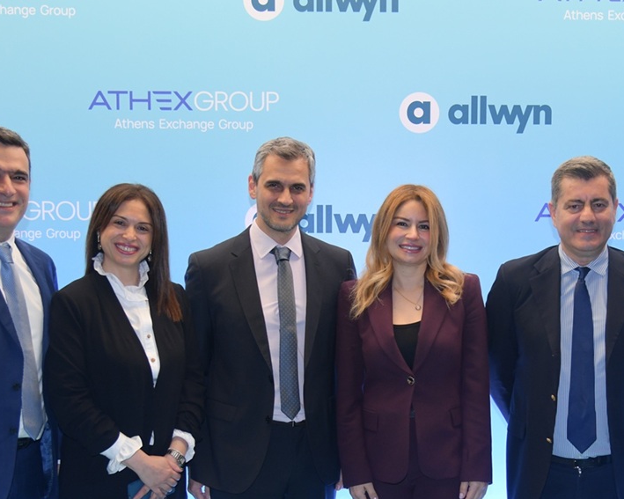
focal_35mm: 65
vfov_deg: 23.2
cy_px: 394
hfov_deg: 29.0
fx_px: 1200
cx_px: 404
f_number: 4
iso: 640
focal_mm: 31
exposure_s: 1/250
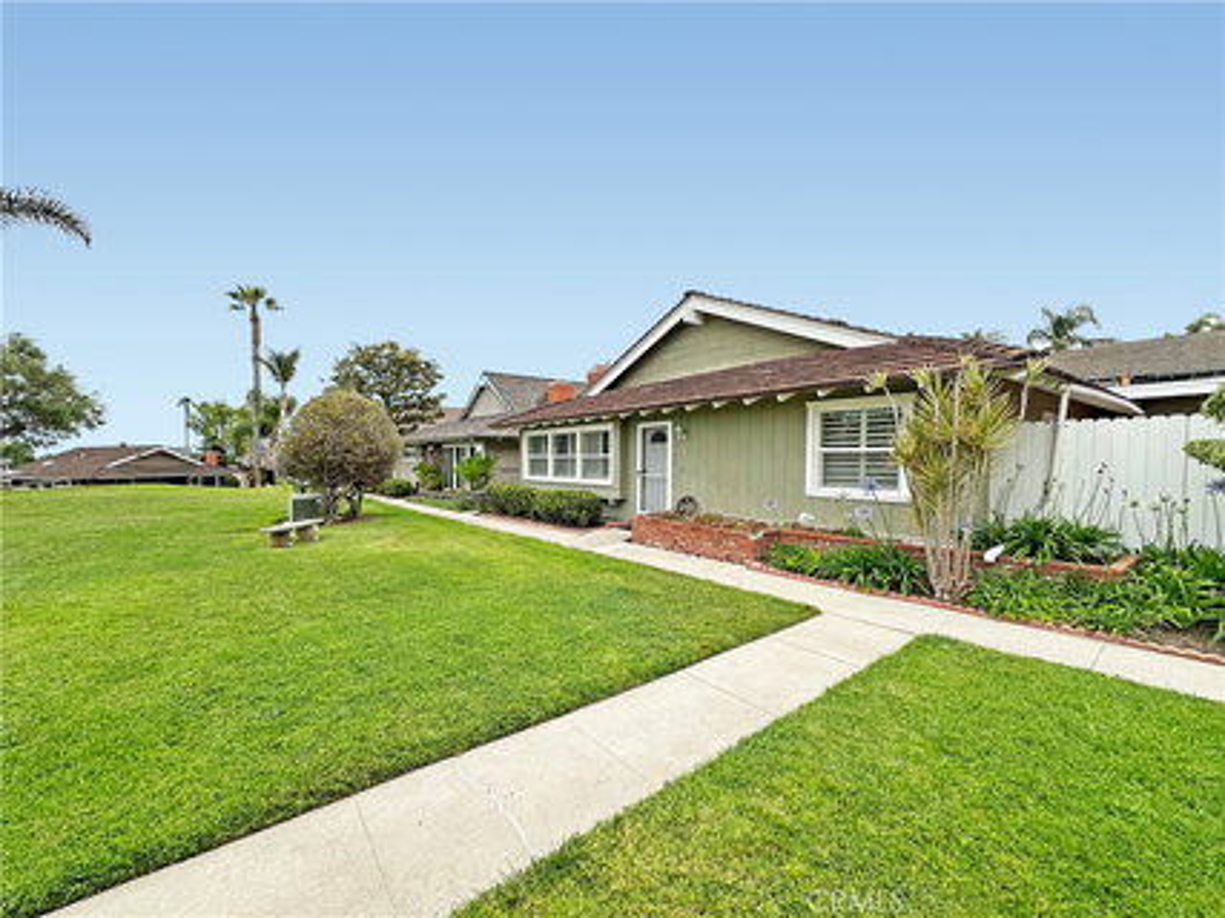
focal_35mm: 14
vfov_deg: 85.6
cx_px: 612
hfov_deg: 102.1
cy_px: 459
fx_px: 495
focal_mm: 2.22
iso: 50
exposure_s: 1/1689
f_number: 2.2
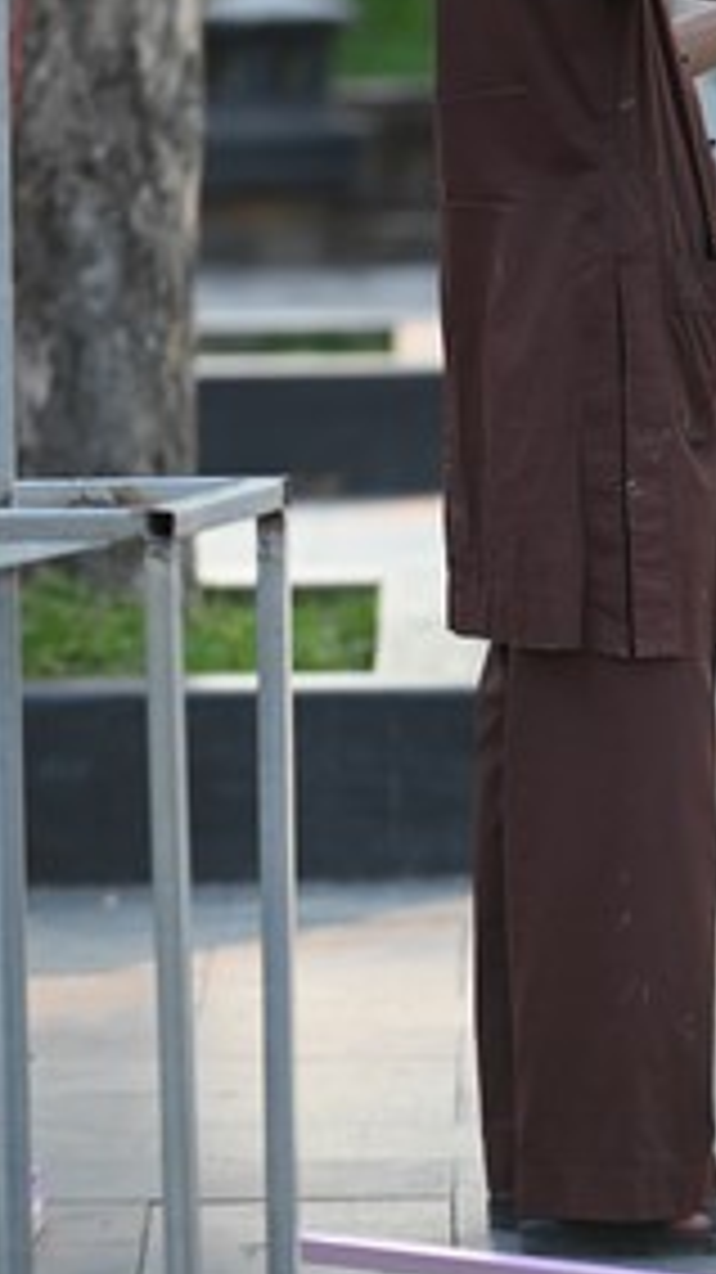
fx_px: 10979
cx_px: 851
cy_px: -162
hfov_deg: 3.7
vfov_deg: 6.6
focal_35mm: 325
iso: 200
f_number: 3.2
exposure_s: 1/160
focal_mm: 135
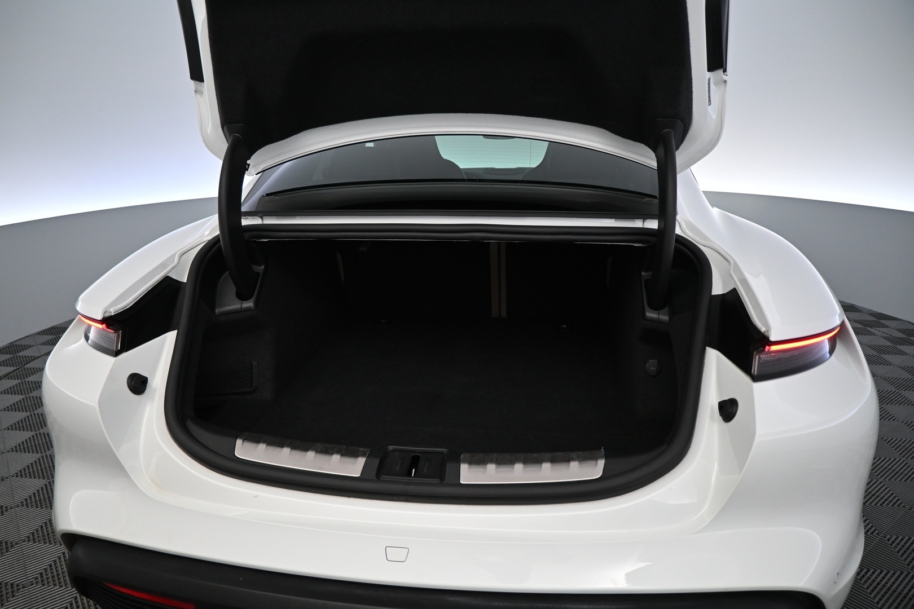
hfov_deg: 73.7
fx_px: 609
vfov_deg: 53.1
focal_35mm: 24
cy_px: 304
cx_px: 457
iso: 1100
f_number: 3.5
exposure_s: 1/125
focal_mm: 16
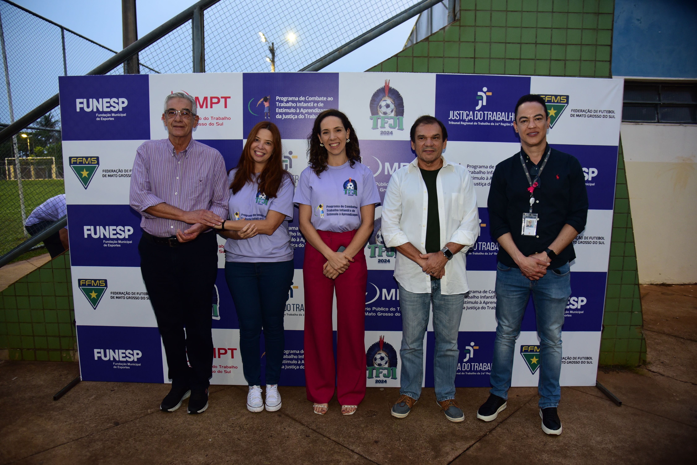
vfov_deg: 53.1
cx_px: 348
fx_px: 465
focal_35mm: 24
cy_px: 232
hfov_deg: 73.7
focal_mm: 24
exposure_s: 1/80
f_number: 4
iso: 1250
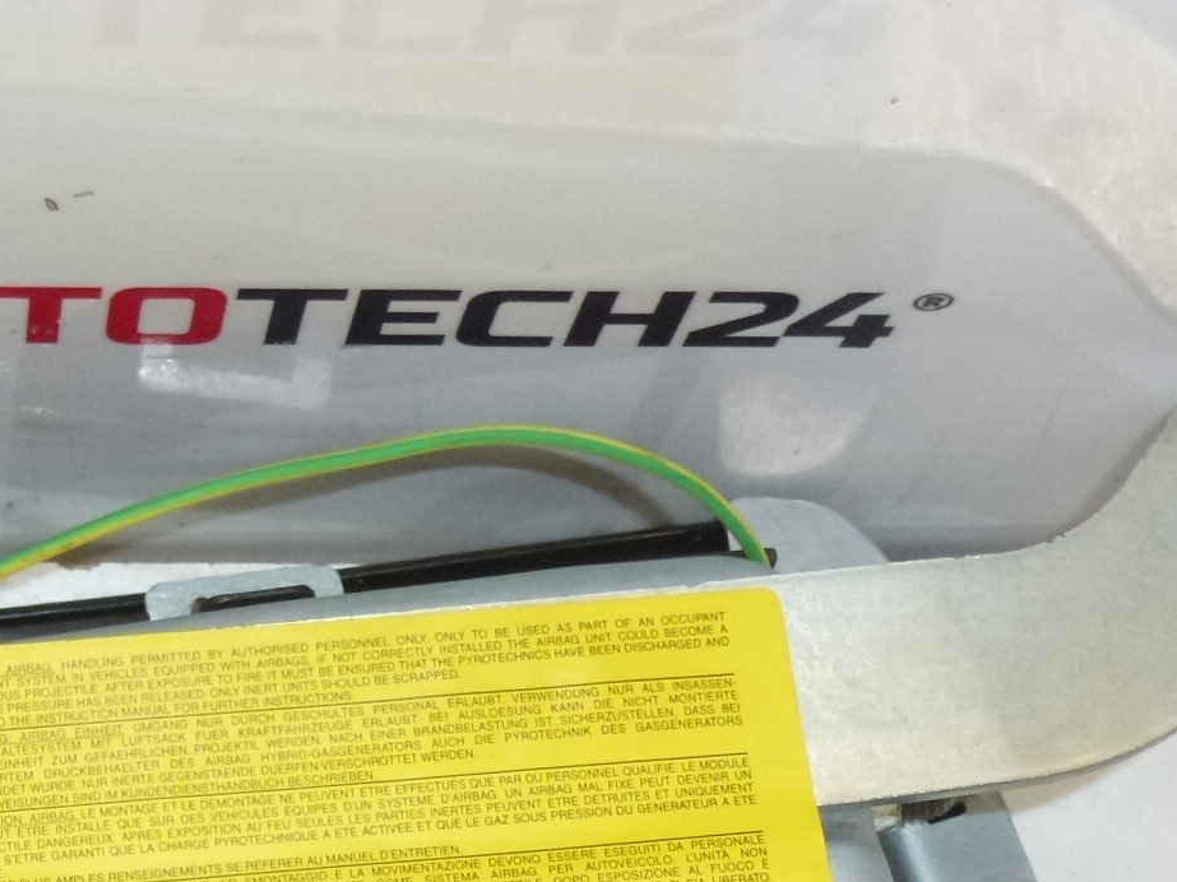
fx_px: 3094
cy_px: 928
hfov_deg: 21.2
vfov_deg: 15.9
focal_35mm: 91
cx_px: 168
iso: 400
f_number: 3.9
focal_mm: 7.4
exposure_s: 1/200
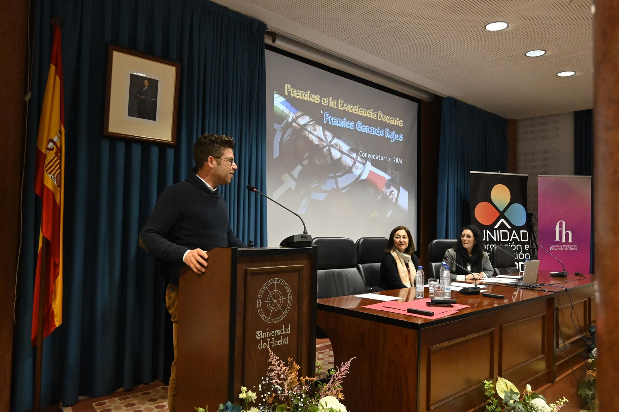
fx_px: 451
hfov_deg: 68.9
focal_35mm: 26
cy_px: 206
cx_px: 310
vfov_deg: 49.1
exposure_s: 1/100
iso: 5000
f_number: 5
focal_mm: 17.5
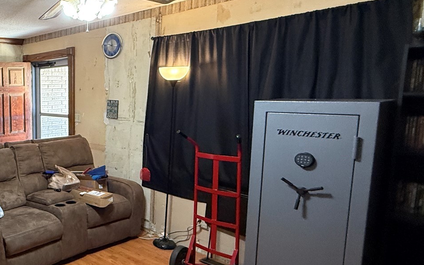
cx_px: 12
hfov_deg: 51.9
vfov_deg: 41.8
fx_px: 347
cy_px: 134
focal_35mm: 30
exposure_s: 1/60
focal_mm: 2.22
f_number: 2.2
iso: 400
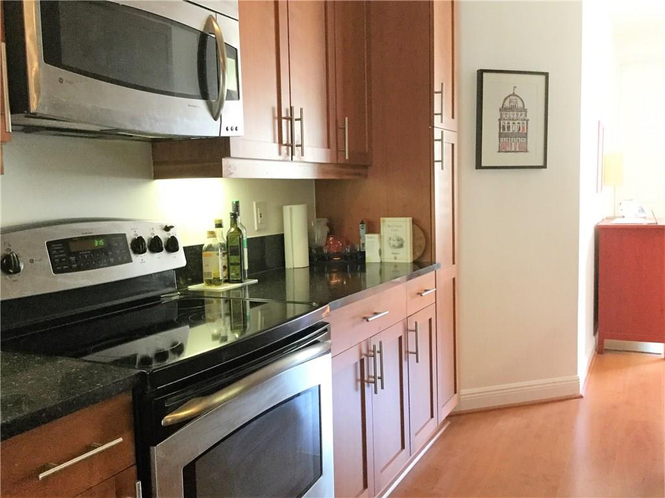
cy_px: 249
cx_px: 332
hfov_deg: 58.4
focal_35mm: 31
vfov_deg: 45.4
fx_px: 595
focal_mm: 3.3
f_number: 2.4
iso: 200
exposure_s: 1/30
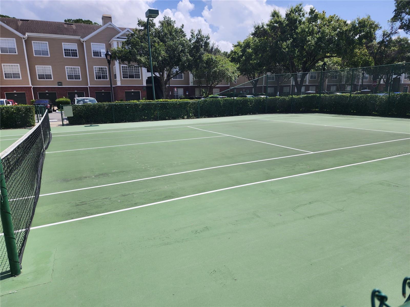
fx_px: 272
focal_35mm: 23
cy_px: 154
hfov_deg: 73.9
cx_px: 205
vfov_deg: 58.9
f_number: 1.8
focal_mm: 6.4
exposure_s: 1/1619
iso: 12
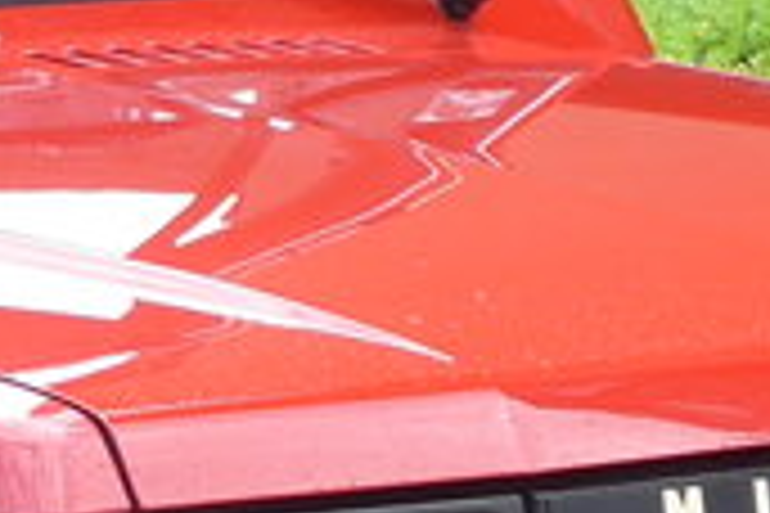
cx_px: -257
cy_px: 508
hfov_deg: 5.4
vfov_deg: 3.6
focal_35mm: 380
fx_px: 8127
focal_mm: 10.7
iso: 80
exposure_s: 1/160
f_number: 3.3
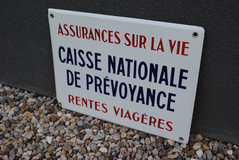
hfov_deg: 49.5
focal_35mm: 39
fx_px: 259
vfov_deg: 34.4
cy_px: 80
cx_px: 120
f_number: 7.1
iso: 100
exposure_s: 1/200
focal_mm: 26
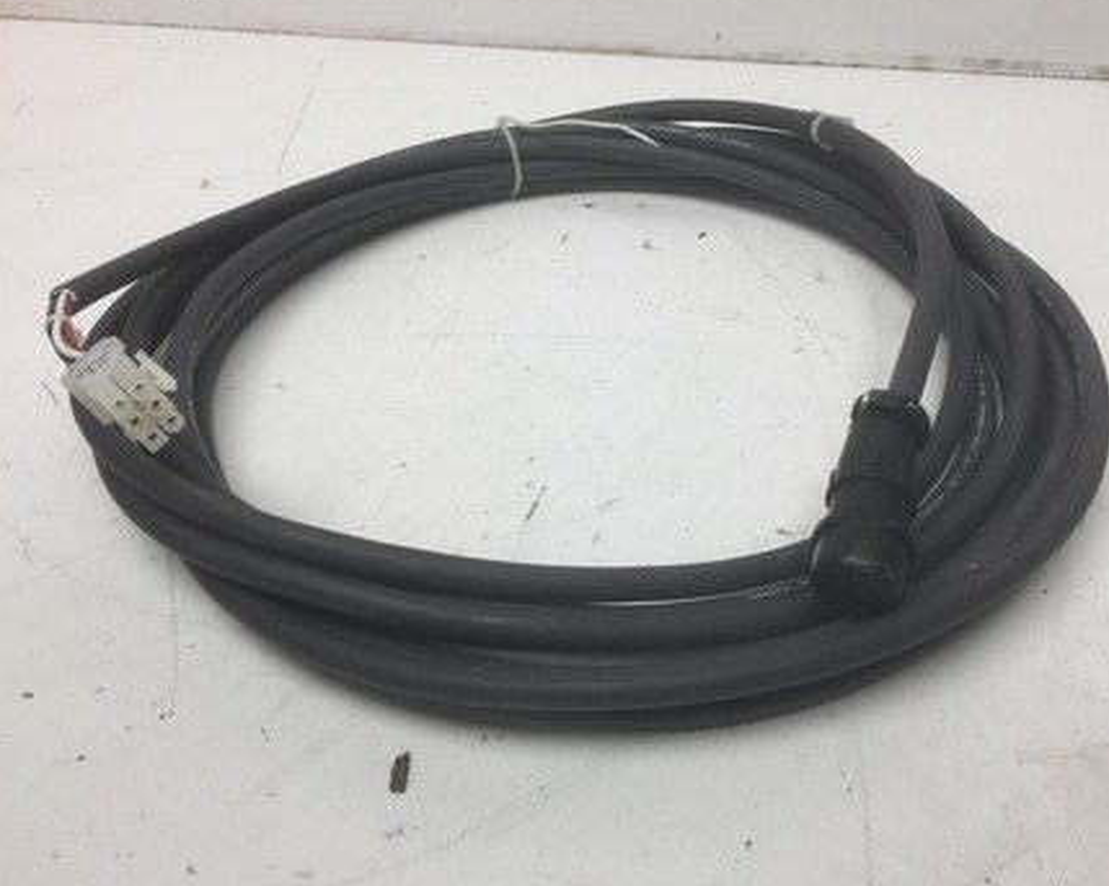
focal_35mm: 33
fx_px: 1083
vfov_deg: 44.5
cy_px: 466
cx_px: 597
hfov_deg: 54.2
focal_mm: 4.15
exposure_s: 1/100
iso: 32
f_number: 2.2
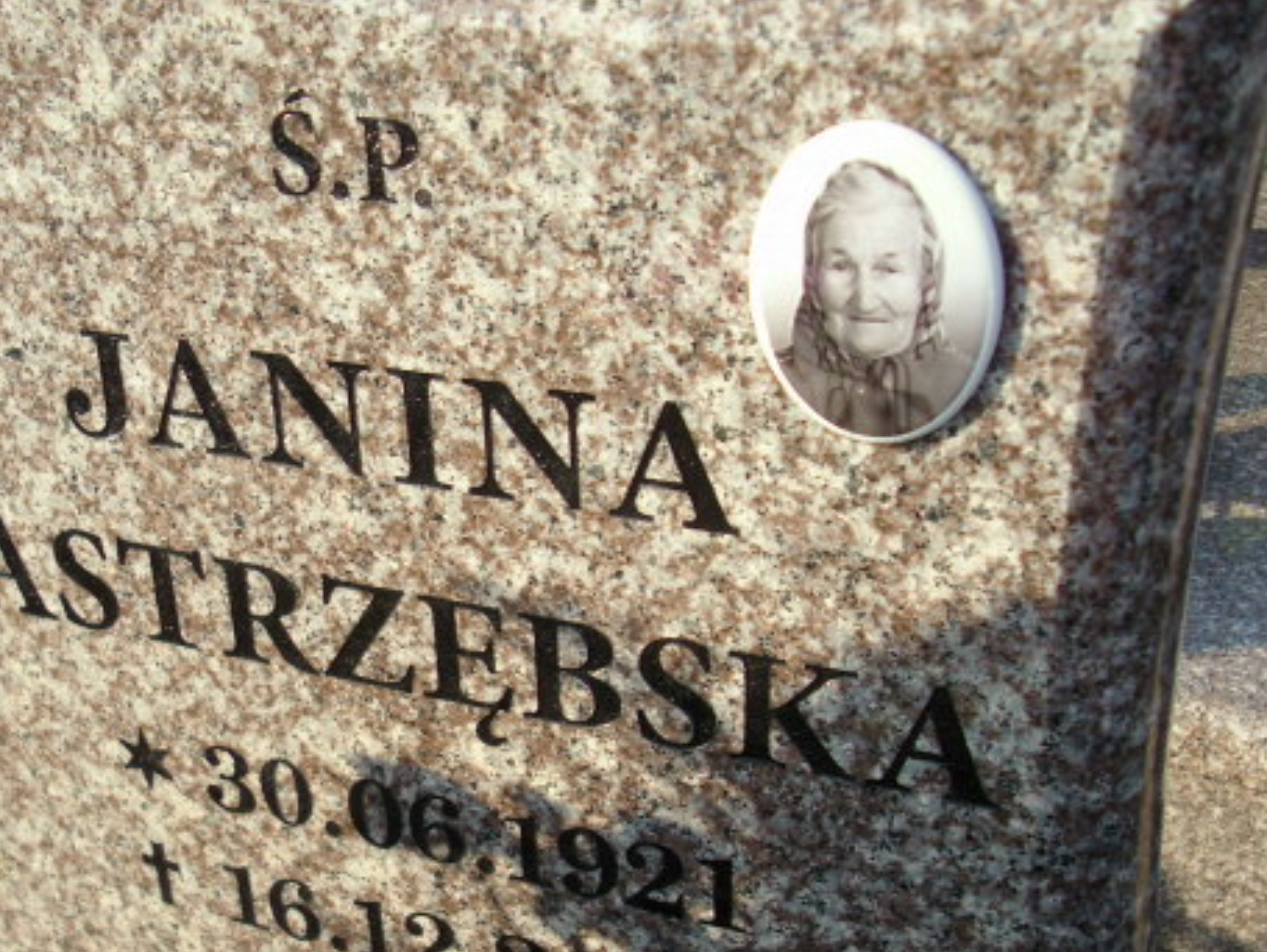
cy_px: 590
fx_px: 1905
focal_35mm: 52
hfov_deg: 36.8
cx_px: 601
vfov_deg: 28.0
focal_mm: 6.2
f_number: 2.8
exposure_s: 1/544
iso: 50
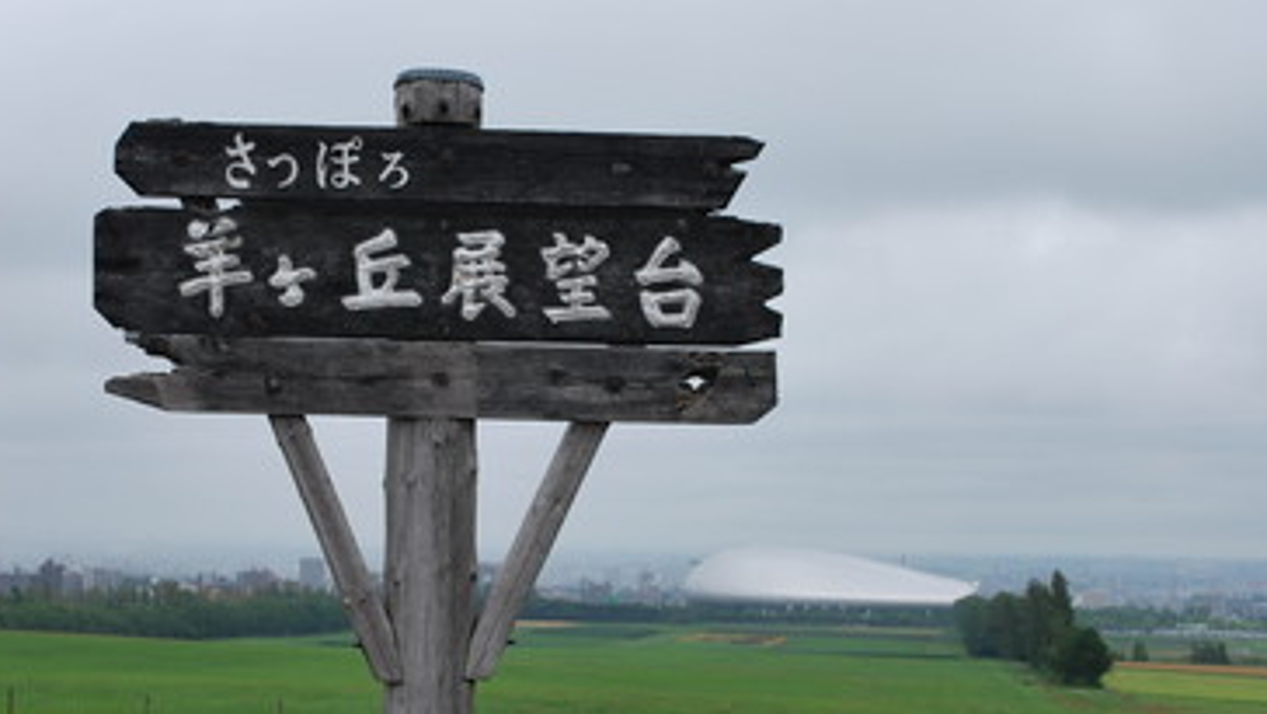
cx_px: 452
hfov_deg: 28.9
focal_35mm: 73
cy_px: 390
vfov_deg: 16.6
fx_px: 2443
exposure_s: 1/250
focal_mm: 35
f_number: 8
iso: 100
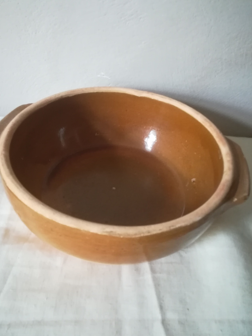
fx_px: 272
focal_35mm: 28
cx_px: 117
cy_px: 161
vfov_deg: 63.4
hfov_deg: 49.7
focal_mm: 3.83
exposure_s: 1/20
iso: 500
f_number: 2.2
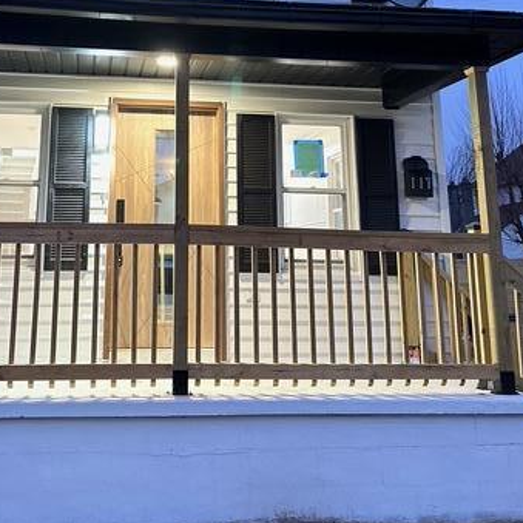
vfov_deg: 40.3
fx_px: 684
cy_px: 110
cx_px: 174
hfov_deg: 41.3
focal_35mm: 40
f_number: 1.78
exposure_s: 1/40
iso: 800
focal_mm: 6.86
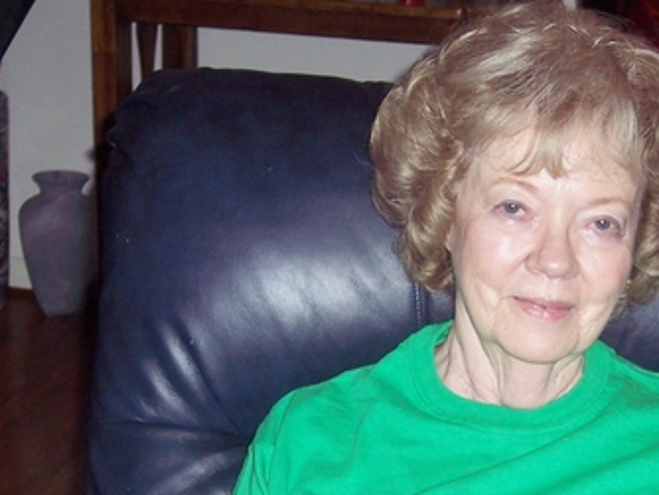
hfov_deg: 17.5
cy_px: 428
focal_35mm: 112
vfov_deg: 13.1
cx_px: 499
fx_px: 2134
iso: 100
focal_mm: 10.7
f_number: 3.4
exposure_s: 1/60
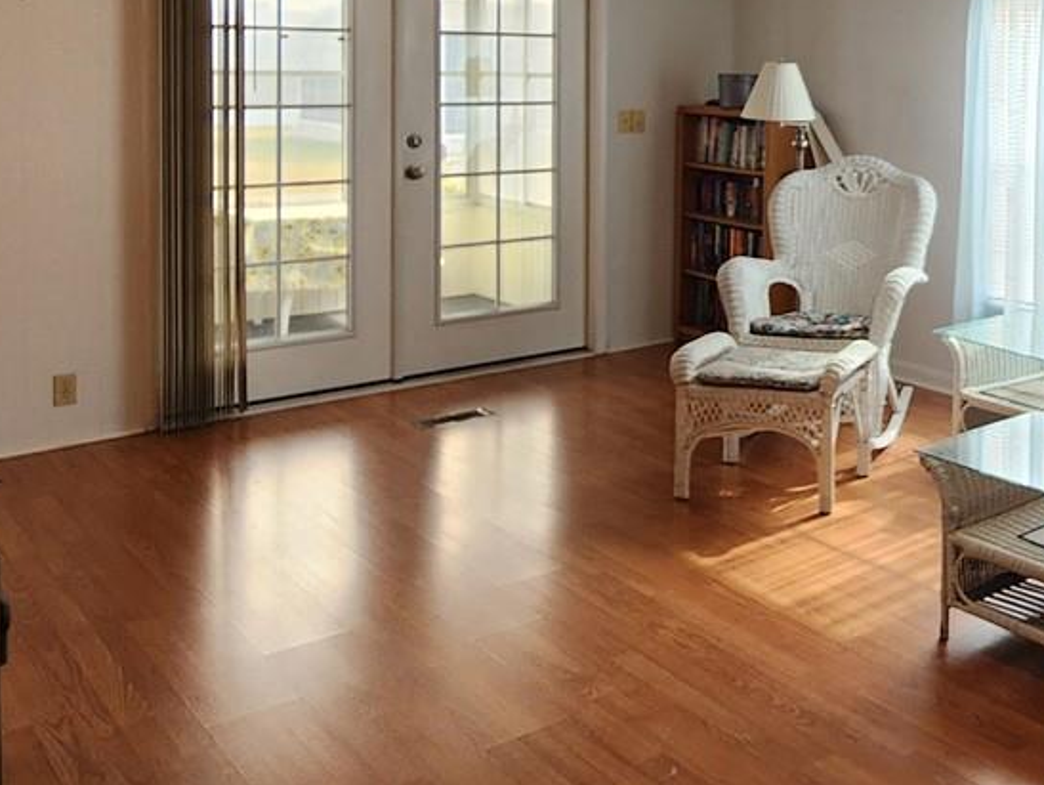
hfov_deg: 43.1
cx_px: 1010
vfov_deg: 35.6
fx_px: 1147
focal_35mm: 38
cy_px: 86
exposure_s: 1/60
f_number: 2.2
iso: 160
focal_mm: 2.2
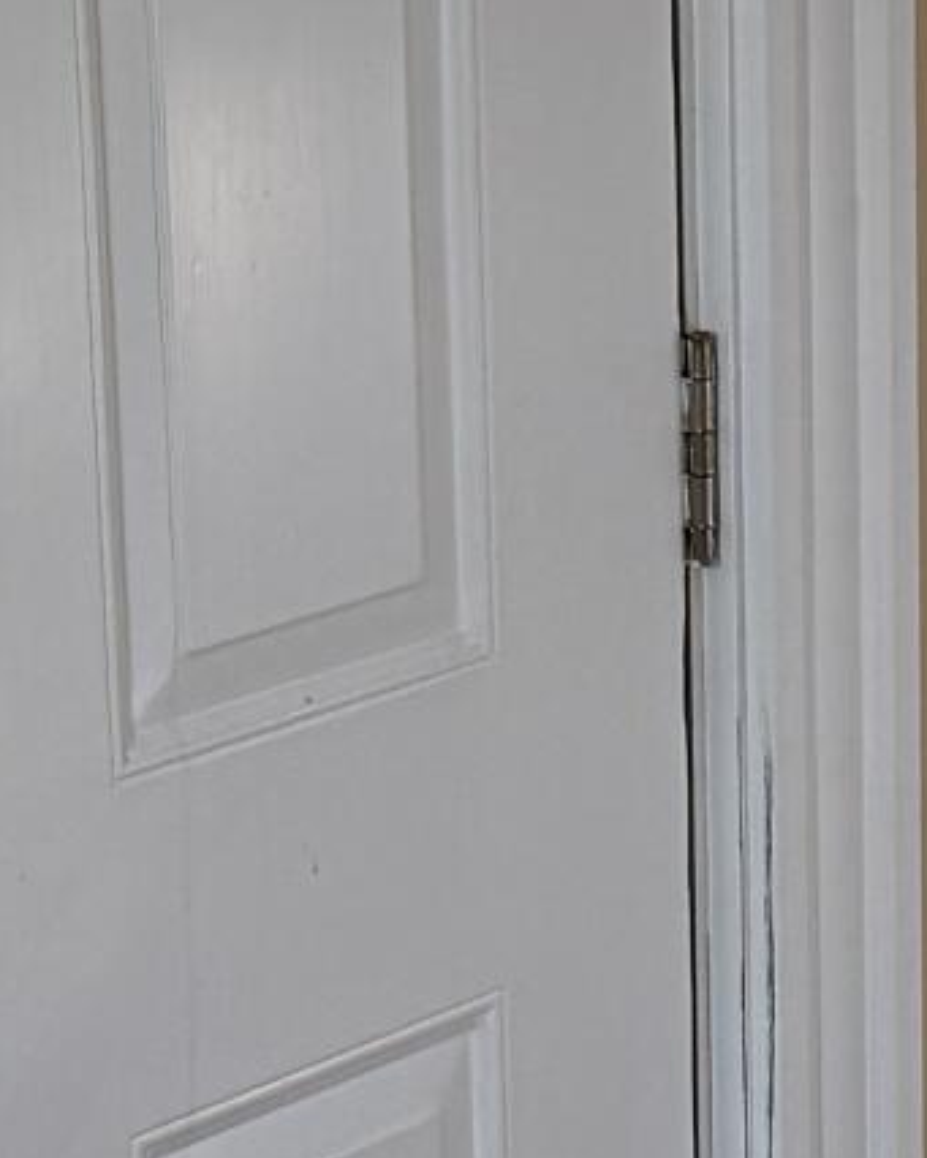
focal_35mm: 165
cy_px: 748
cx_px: 1093
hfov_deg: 9.3
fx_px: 5657
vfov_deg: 11.7
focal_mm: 6.76
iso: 200
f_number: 1.78
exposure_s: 1/214
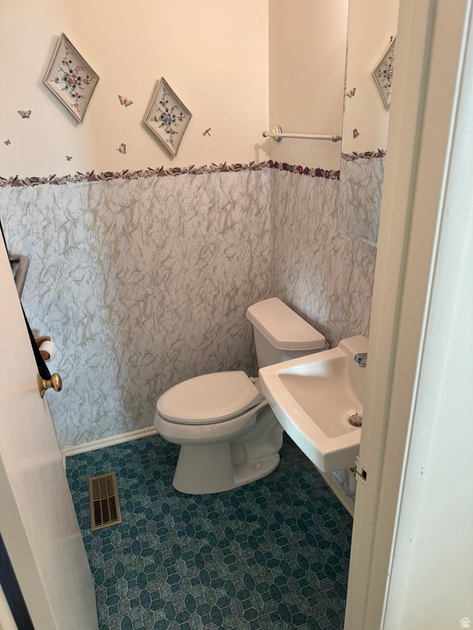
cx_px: 236
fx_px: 437
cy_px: 315
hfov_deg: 56.8
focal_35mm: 24
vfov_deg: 71.6
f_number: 1.78
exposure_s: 1/120
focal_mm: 6.76
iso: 160
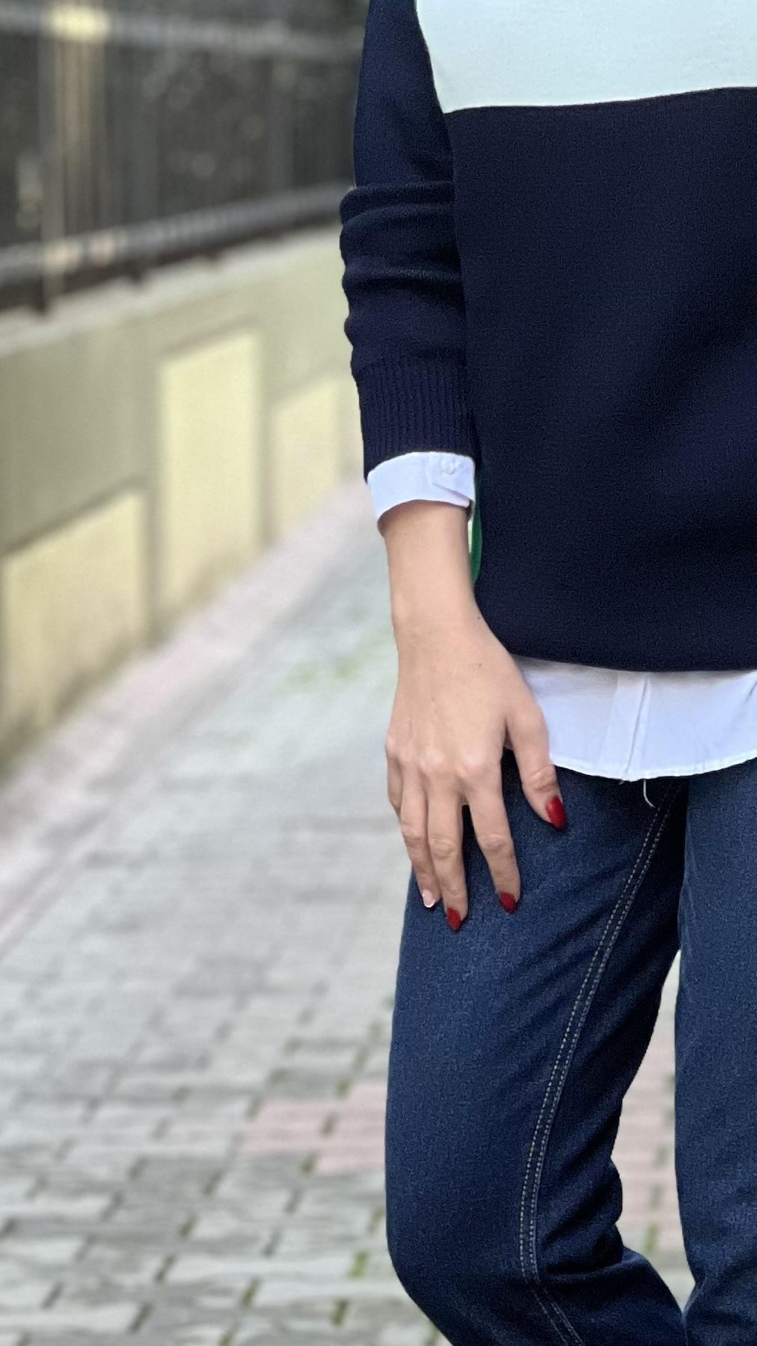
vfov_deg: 11.5
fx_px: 6708
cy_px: 649
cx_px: 784
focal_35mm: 188
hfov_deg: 6.4
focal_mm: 9
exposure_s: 1/108
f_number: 2.8
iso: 250
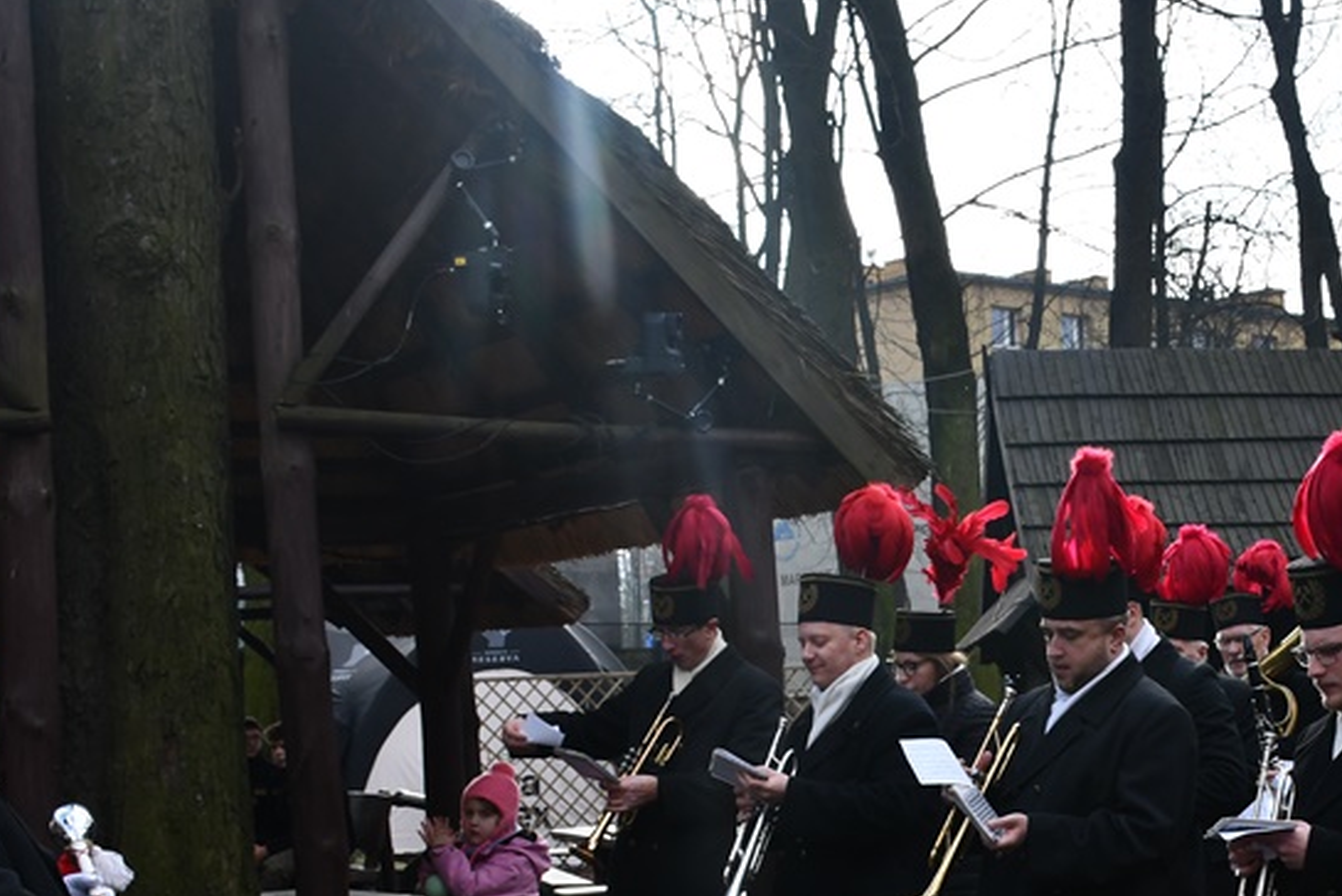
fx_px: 2462
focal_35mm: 66
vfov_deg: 20.3
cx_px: 1170
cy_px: 795
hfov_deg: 29.4
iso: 200
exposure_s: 1/250
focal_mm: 20
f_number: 6.3
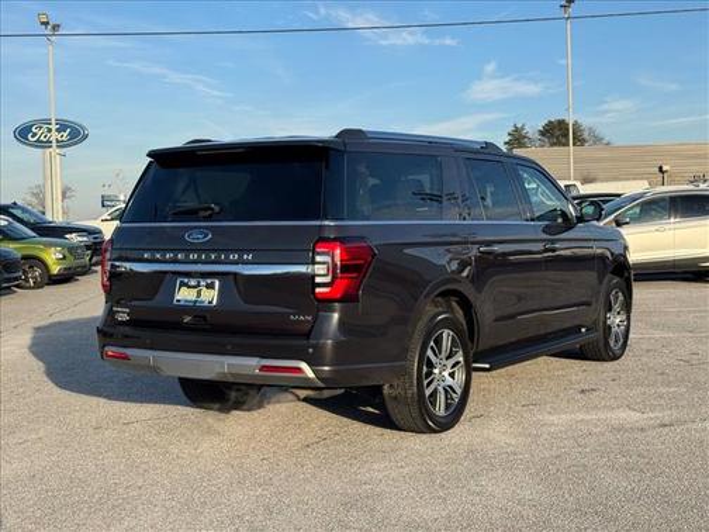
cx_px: 354
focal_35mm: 48
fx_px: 983
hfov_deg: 39.7
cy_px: 266
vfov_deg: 30.3
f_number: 1.78
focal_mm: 6.76
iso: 64
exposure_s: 1/2833
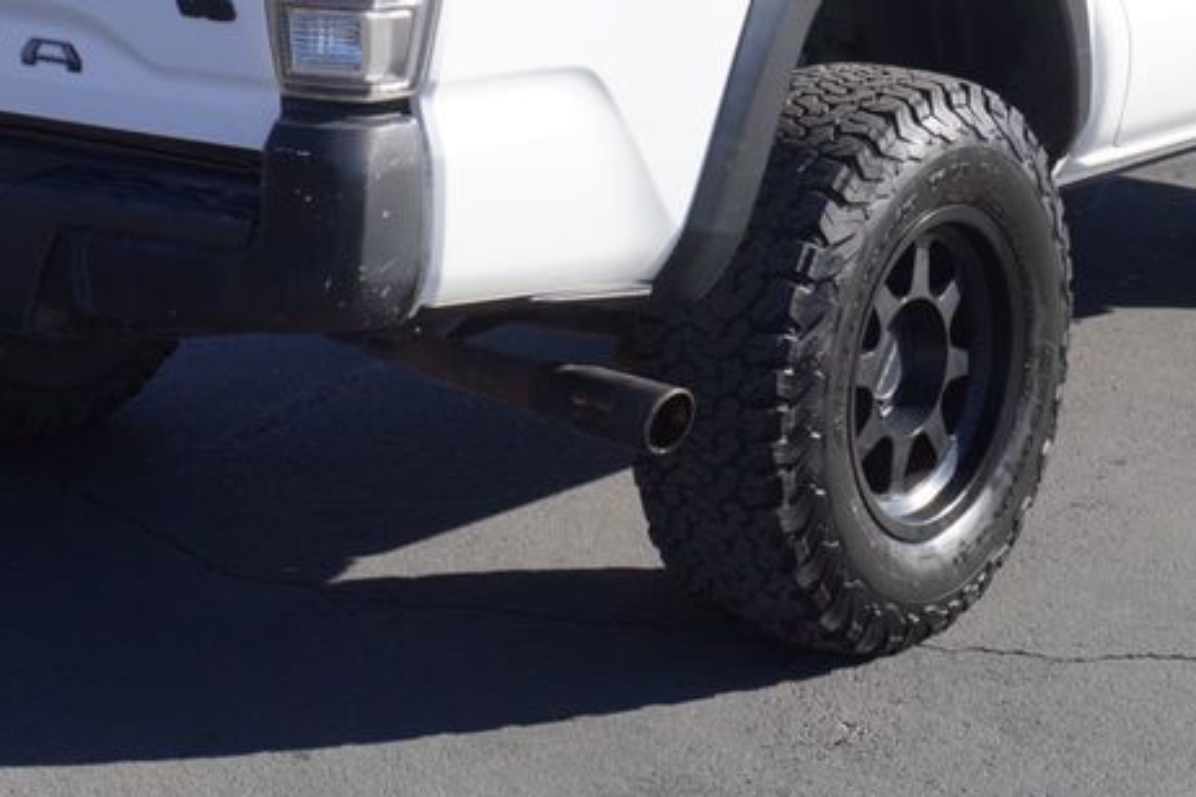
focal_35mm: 103
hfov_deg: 19.8
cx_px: 611
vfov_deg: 13.1
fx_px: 3425
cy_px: 36
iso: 100
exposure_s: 1/200
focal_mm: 31
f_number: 8
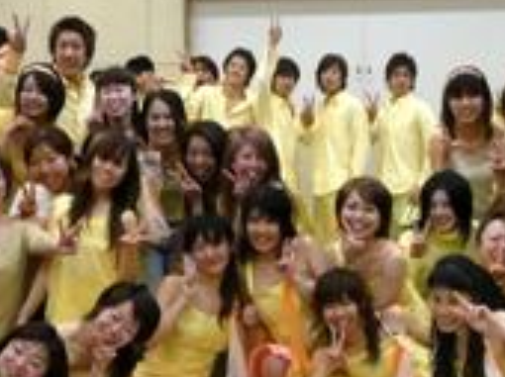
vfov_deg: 20.4
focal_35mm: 71
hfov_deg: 27.4
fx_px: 1034
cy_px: 316
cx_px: 252
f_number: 3.3
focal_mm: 4.6
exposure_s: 1/20
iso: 200
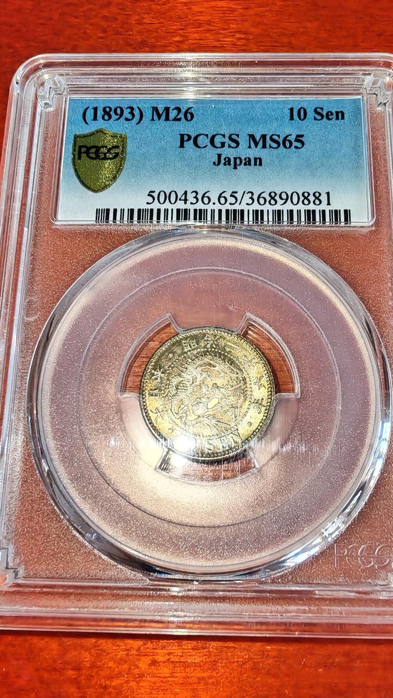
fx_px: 537
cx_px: 213
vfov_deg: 66.1
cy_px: 354
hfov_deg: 40.2
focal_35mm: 29
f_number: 2.2
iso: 50
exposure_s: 1/100
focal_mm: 1.96
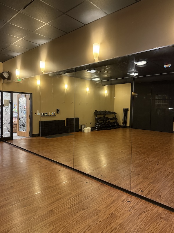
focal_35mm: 24
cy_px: 116
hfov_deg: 56.8
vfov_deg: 71.6
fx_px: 161
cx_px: 87
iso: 800
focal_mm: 6.76
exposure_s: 1/40
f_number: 1.78
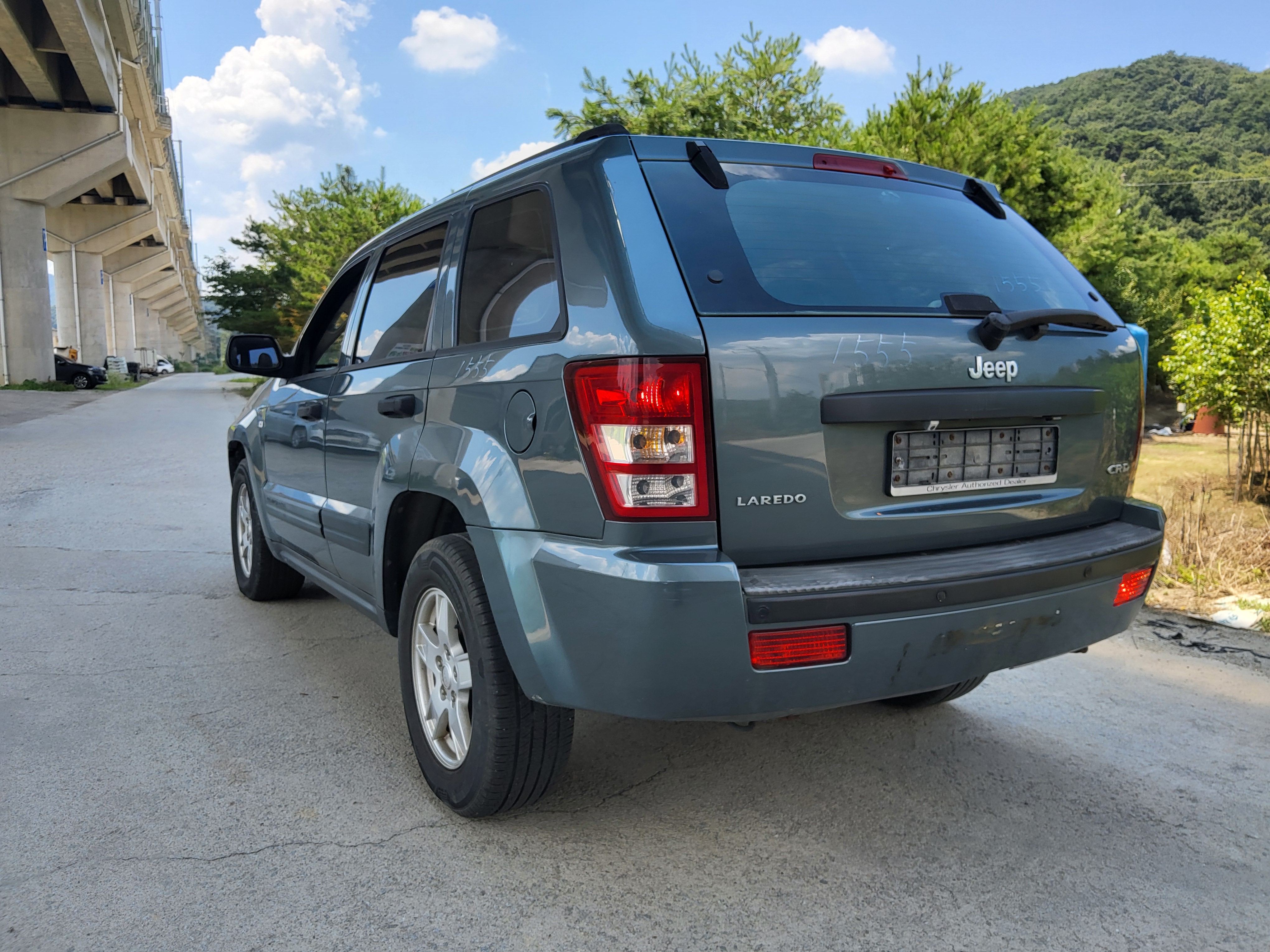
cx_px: 635
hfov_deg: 67.3
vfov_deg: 53.1
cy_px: 476
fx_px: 954
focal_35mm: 26
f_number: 1.8
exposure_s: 1/405
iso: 12
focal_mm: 3.98
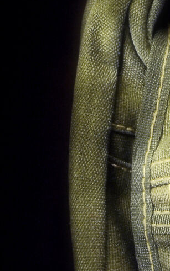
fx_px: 1734
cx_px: 424
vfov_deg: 8.9
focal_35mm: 234
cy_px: 62
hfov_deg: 5.4
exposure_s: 30
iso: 100
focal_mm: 47
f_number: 16
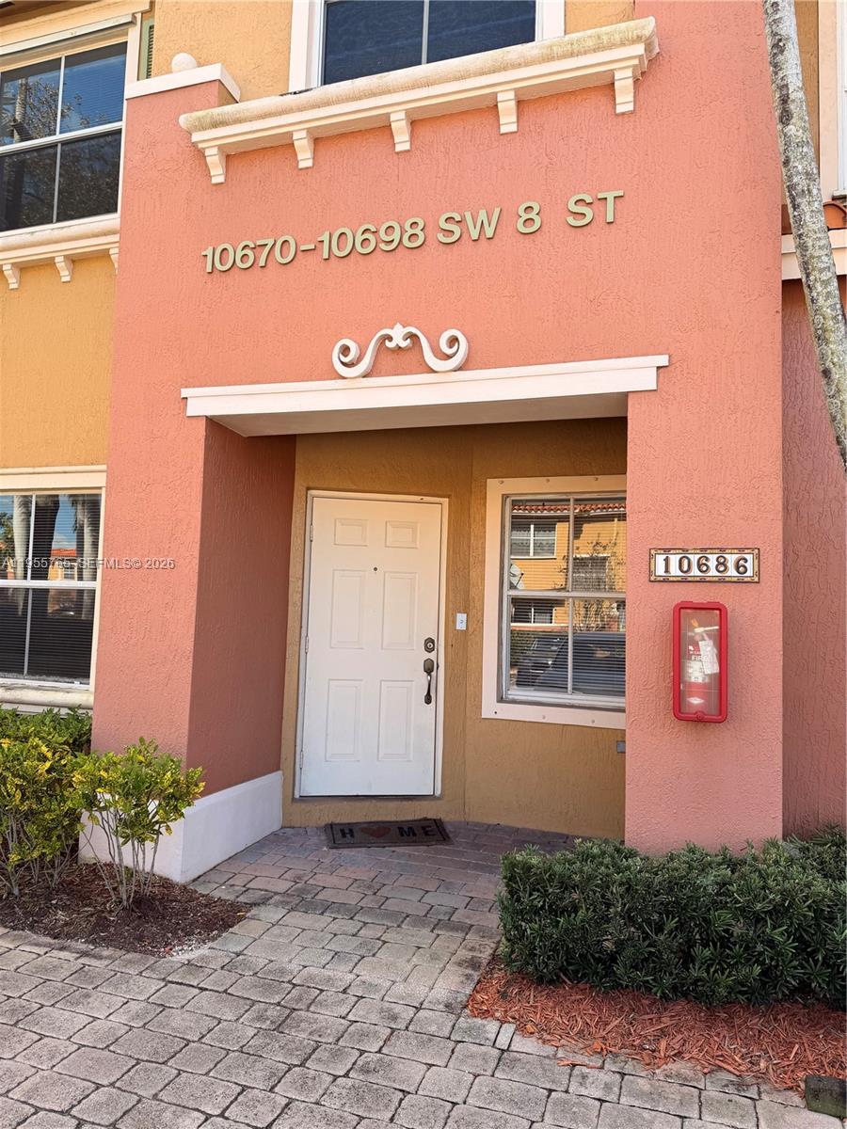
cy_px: 564
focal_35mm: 24
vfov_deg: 71.6
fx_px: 783
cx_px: 424
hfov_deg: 56.8
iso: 80
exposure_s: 1/654
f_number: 1.78
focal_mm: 6.76
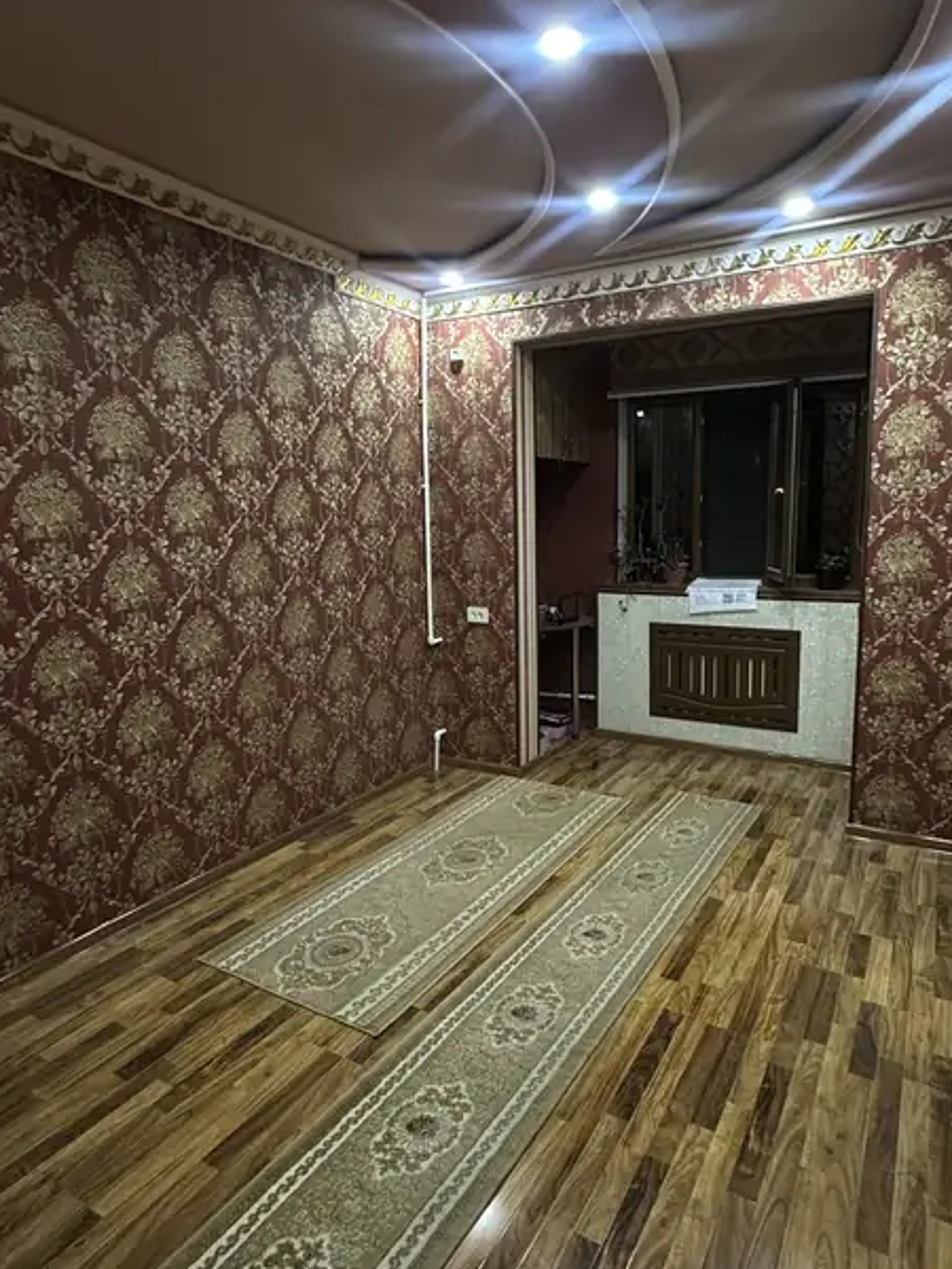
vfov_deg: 79.0
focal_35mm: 21
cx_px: 534
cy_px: 618
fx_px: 770
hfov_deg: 63.2
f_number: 2.2
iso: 500
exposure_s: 1/50
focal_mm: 2.22
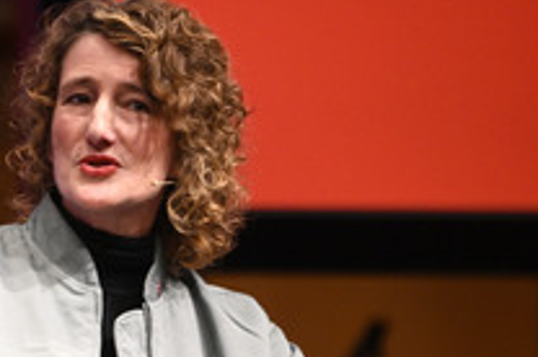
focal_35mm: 651
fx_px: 9714
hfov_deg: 3.2
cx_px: 100
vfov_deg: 2.1
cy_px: 308
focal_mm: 300
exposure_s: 1/200
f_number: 5.6
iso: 5000
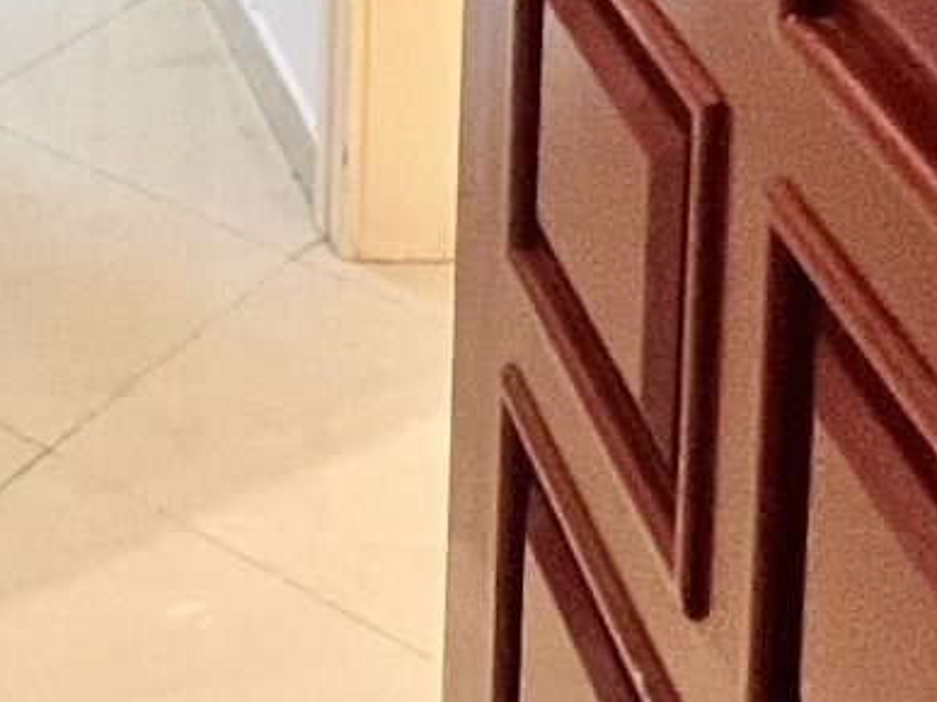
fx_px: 2327
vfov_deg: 13.5
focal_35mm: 86
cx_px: -356
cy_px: -881
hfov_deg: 20.4
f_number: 1.8
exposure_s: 1/50
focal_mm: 1.57
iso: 250
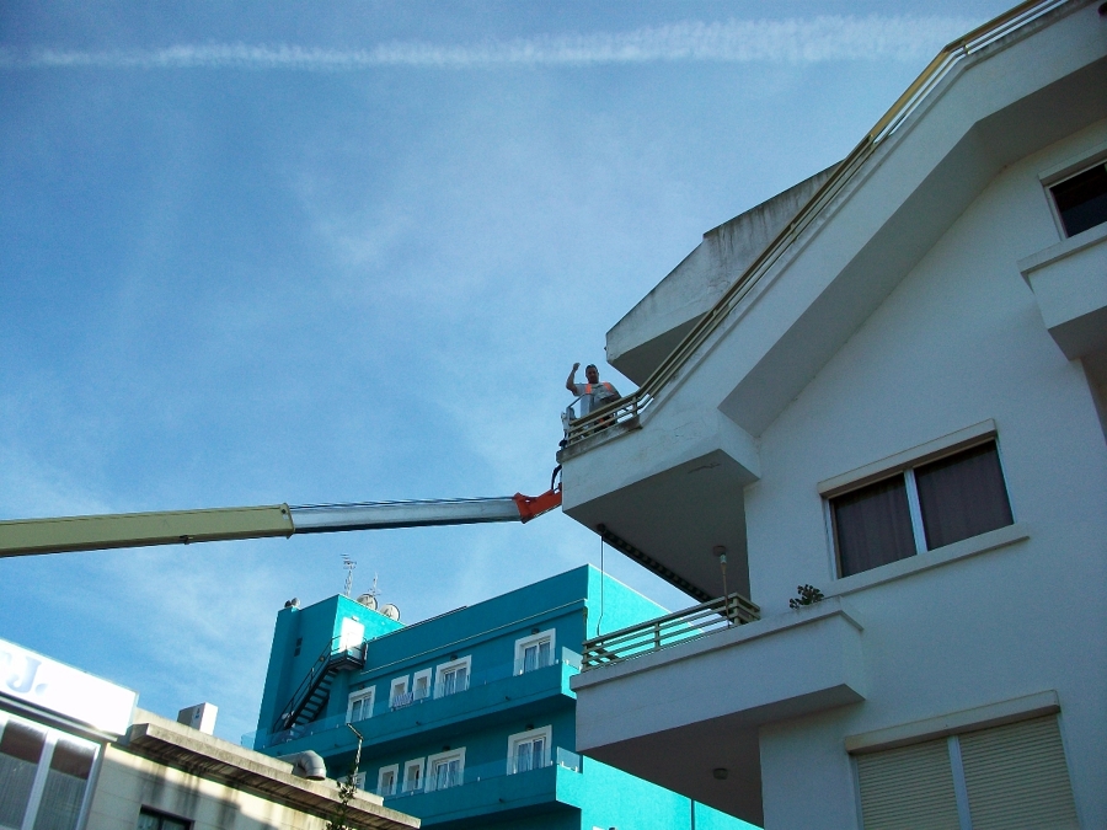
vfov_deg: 44.2
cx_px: 554
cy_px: 415
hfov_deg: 56.8
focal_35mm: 32
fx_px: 1023
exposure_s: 1/800
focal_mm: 5.7
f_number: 2.8
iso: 64
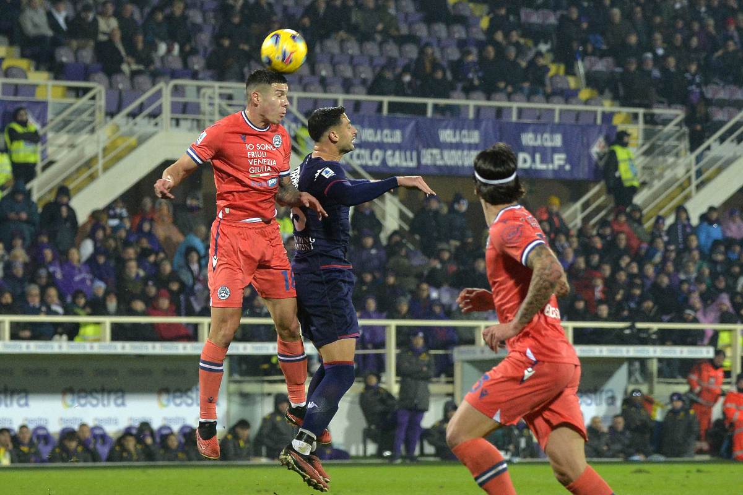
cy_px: 248
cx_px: 372
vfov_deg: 7.8
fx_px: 3612
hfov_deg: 11.7
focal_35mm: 175
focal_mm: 175
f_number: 5
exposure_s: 1/1000
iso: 2500
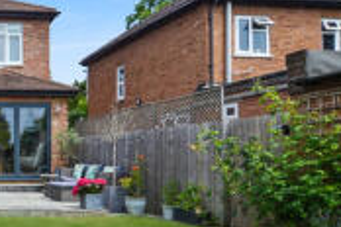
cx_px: -90
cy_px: 152
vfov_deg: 32.4
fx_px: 388
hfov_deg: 34.9
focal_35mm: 41
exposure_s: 1/1250
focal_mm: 10
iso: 640
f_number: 9
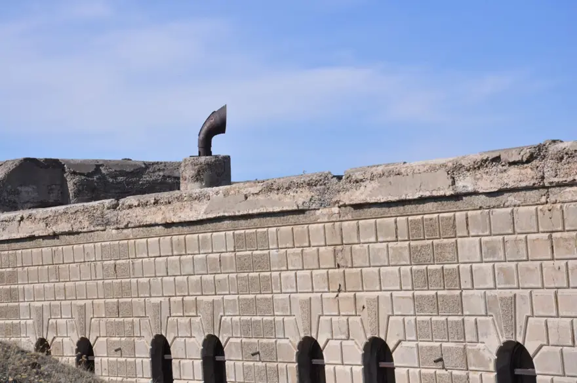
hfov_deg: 18.2
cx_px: 288
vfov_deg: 12.1
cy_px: 192
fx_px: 1800
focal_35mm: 112
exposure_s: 1/500
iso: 200
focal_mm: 75
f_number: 11
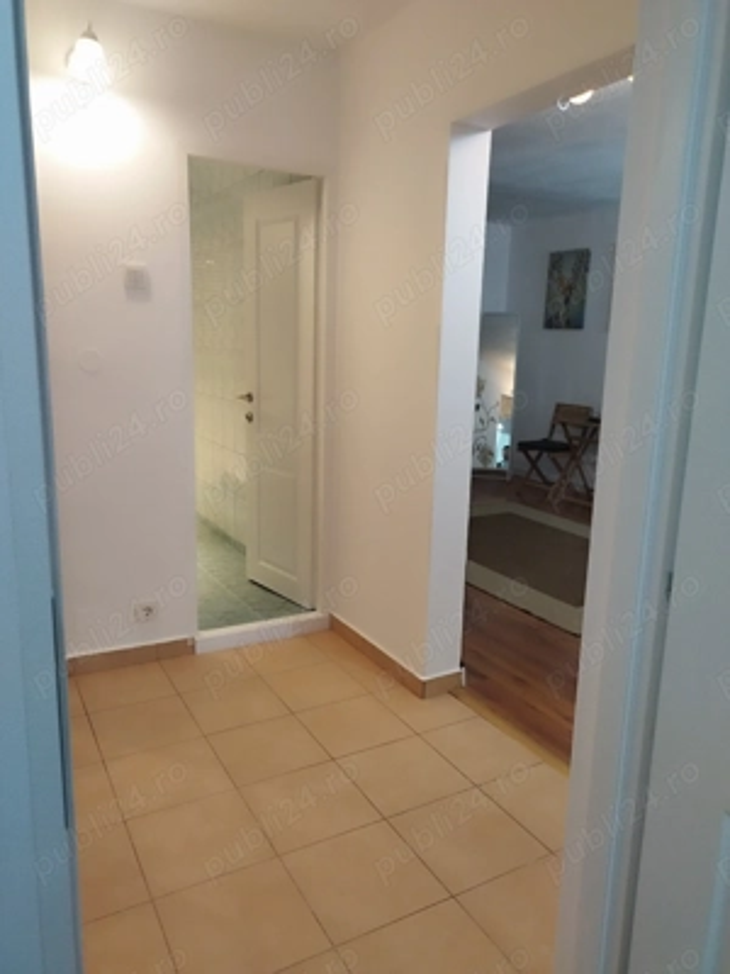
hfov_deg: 51.4
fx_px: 759
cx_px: 365
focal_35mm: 27
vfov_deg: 65.3
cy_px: 487
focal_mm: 4.7
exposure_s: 1/50
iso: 97
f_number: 1.79
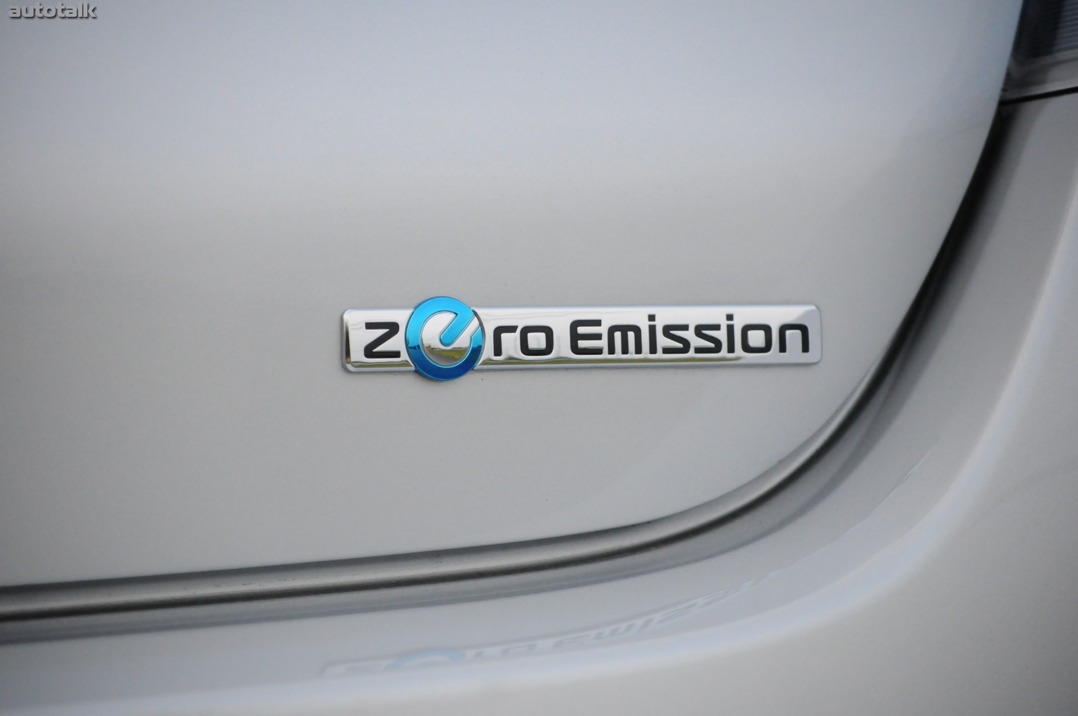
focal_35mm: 138
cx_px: 539
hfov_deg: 14.9
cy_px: 358
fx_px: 4128
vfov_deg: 9.9
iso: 2000
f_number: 4.5
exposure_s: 1/1250
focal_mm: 92
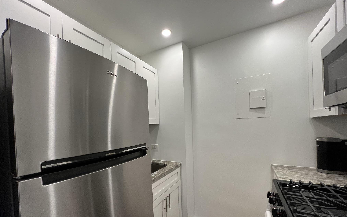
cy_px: 131
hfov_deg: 105.3
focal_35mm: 14
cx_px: 173
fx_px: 132
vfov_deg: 77.7
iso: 160
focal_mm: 1.57
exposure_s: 1/120
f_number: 1.8
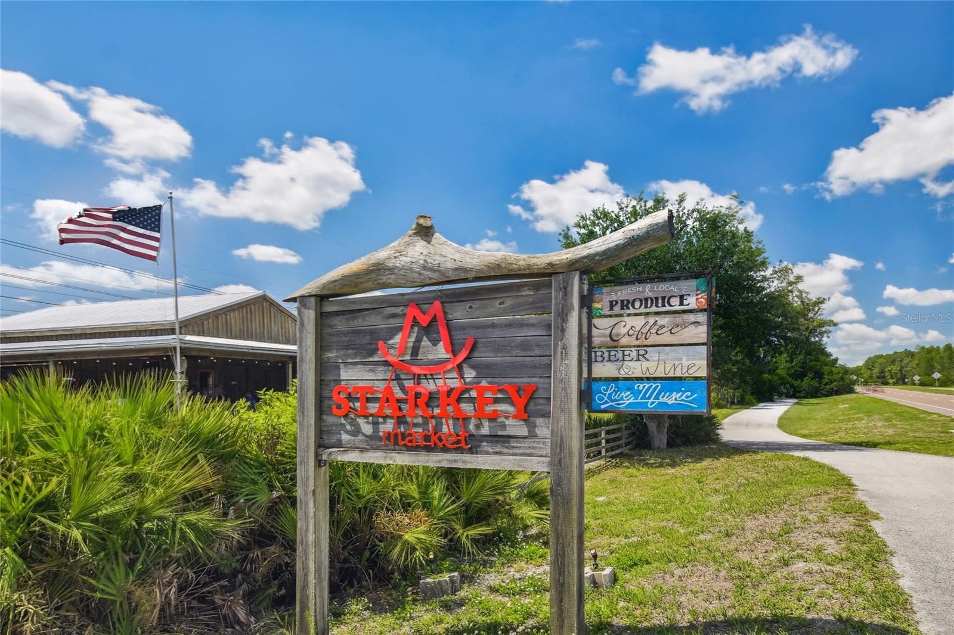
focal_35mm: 21
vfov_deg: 59.5
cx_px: 477
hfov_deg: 81.2
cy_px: 318
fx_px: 556
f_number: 7.1
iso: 100
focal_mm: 14
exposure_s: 1/500
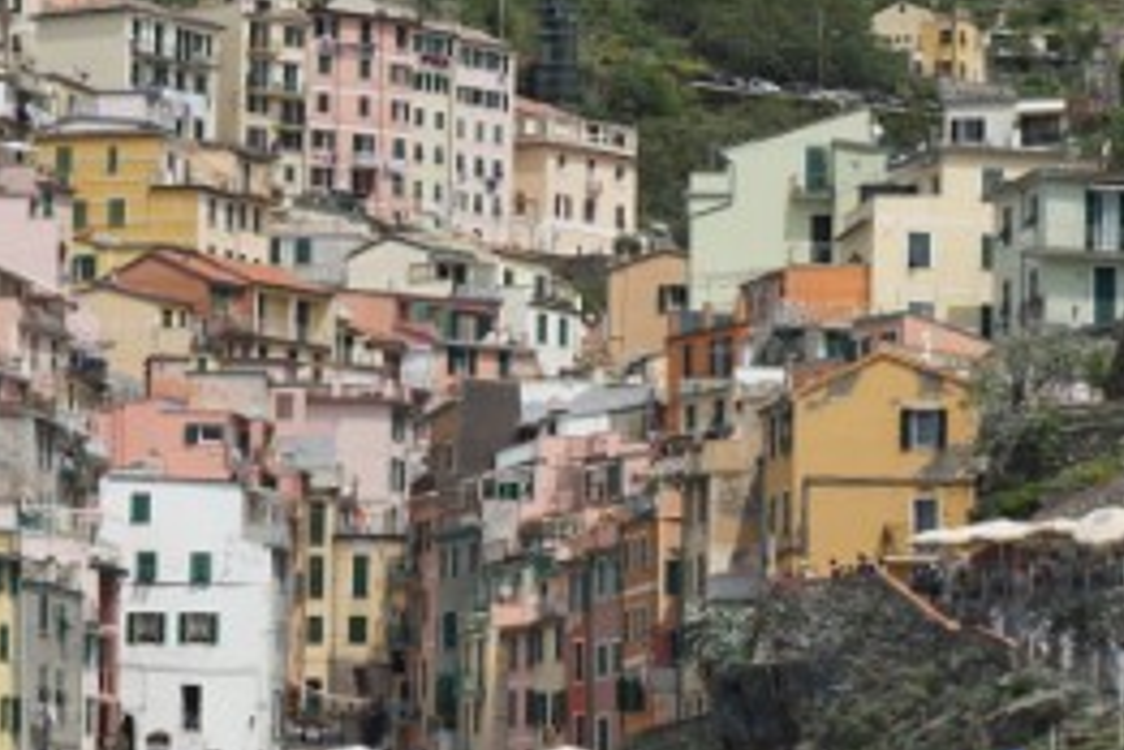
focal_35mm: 180
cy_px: 325
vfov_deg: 7.6
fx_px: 5627
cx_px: 129
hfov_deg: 11.3
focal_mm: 49
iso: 100
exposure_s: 1/400
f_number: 9
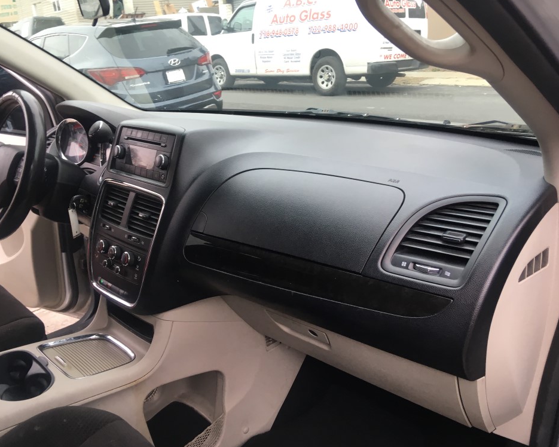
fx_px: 513
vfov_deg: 47.1
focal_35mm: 31
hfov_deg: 57.1
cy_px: 225
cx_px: 255
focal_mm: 4.15
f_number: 2.2
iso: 25
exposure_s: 1/40
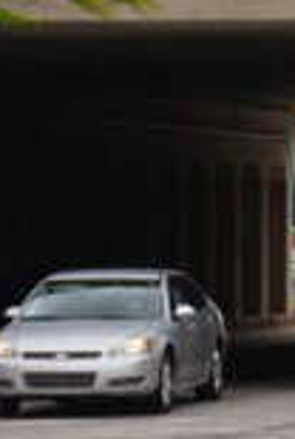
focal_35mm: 386
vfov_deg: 5.3
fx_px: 4723
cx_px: 783
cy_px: -120
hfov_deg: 3.5
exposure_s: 1/160
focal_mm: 50
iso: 100
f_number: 11
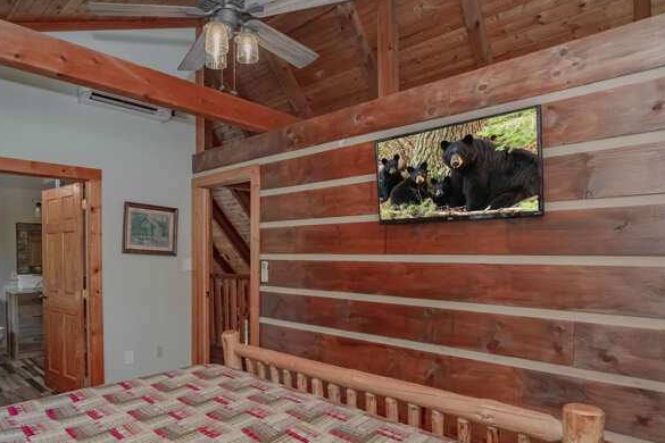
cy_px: 260
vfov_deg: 59.1
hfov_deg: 80.0
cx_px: 259
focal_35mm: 21
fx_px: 388
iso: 800
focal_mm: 16
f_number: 5.6
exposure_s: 1/100
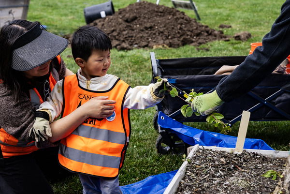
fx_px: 580
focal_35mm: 72
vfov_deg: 19.0
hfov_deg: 28.1
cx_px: 145
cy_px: 97
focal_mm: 48
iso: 80
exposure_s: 1/250
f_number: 4.5
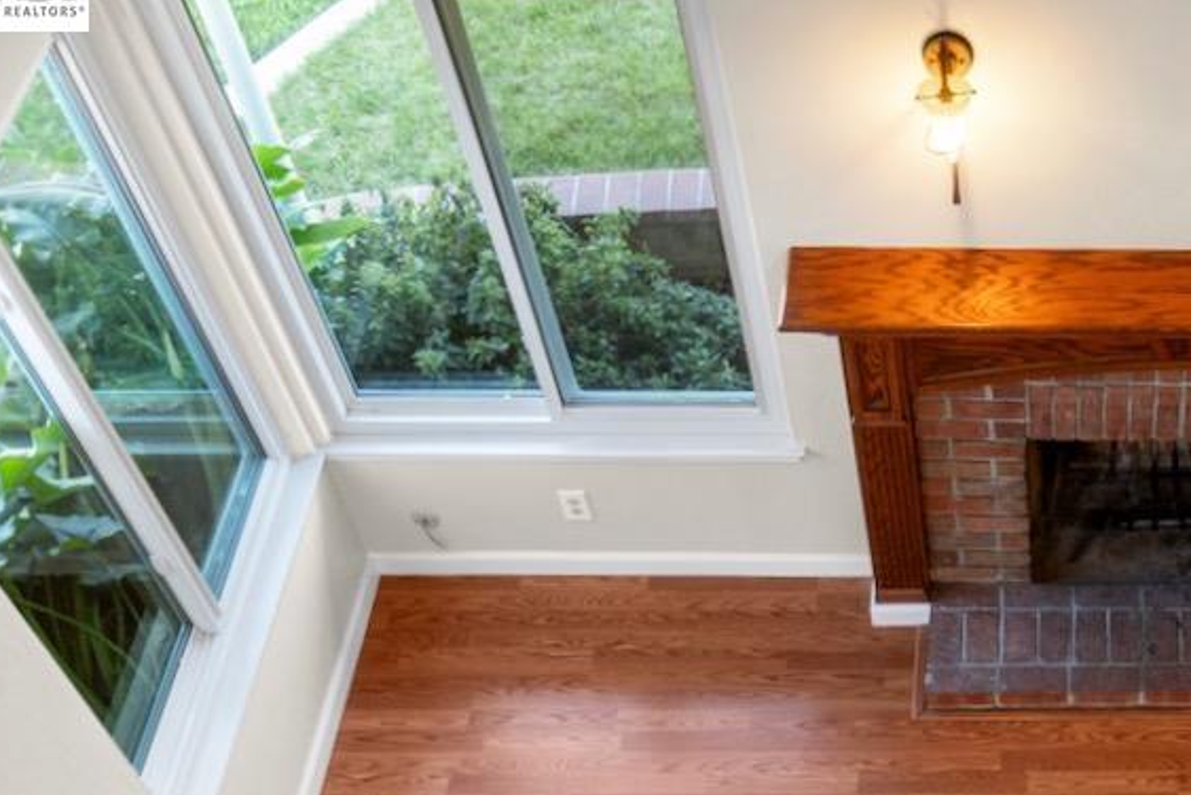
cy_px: 850
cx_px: 1159
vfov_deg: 24.8
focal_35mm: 51
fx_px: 1693
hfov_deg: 35.5
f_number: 7.1
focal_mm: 15
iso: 800
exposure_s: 1/15
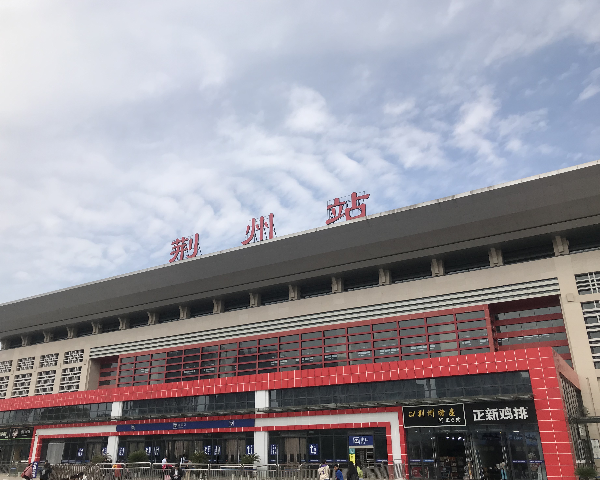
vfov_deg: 48.5
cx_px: 292
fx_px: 533
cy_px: 243
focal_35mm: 30
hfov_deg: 58.8
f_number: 1.8
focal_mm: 3.99
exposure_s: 1/2283
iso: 20
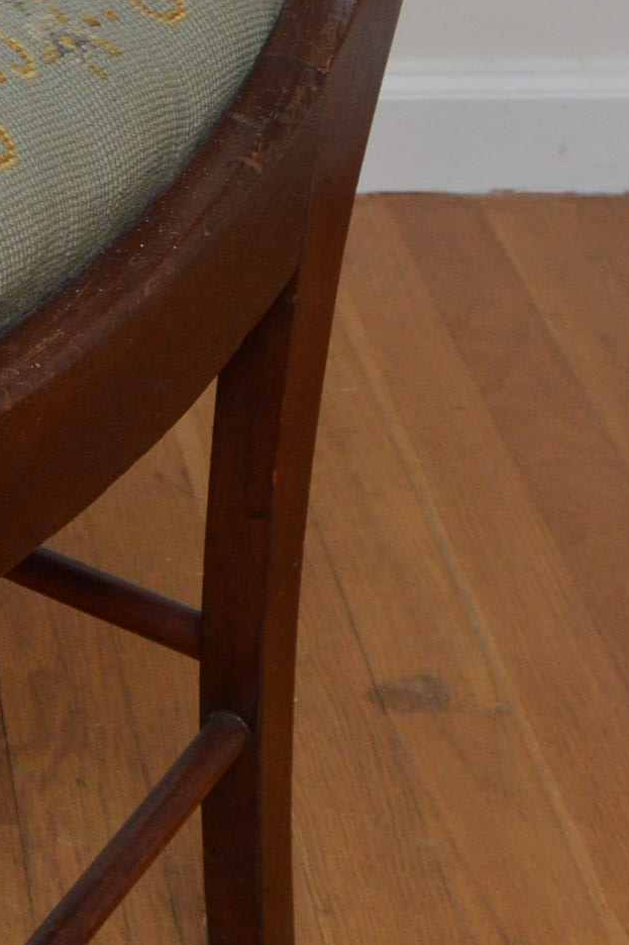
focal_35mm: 106
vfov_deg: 18.8
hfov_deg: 12.3
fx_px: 2781
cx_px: -320
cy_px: 38
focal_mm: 22
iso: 800
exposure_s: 1/80
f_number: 8
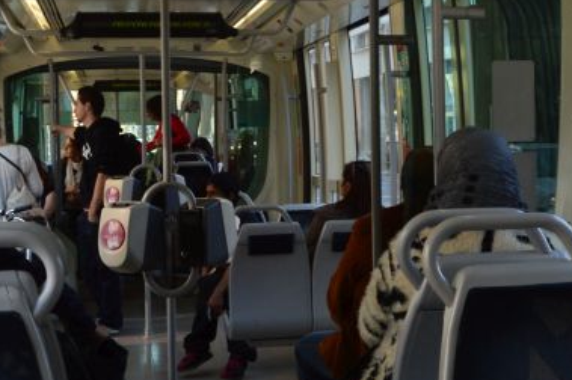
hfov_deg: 27.6
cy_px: 144
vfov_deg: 18.6
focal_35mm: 73
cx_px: 373
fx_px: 1159
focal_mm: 18
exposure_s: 1/60
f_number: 8
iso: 400
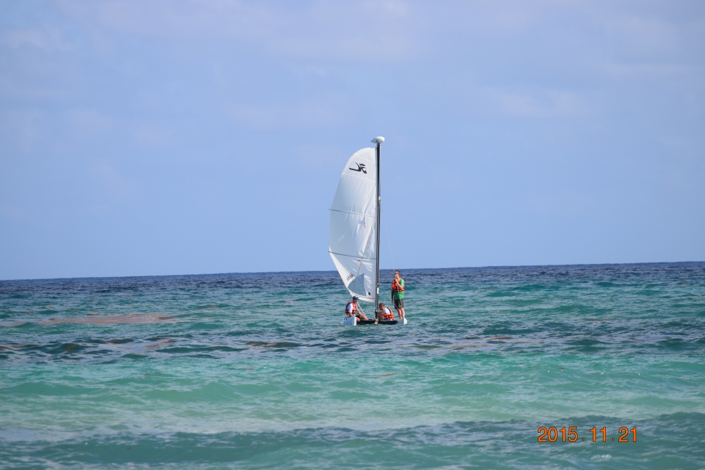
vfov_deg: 4.6
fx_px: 5873
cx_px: 352
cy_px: 235
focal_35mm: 300
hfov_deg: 6.9
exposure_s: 1/2000
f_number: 8
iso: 400
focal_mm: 200
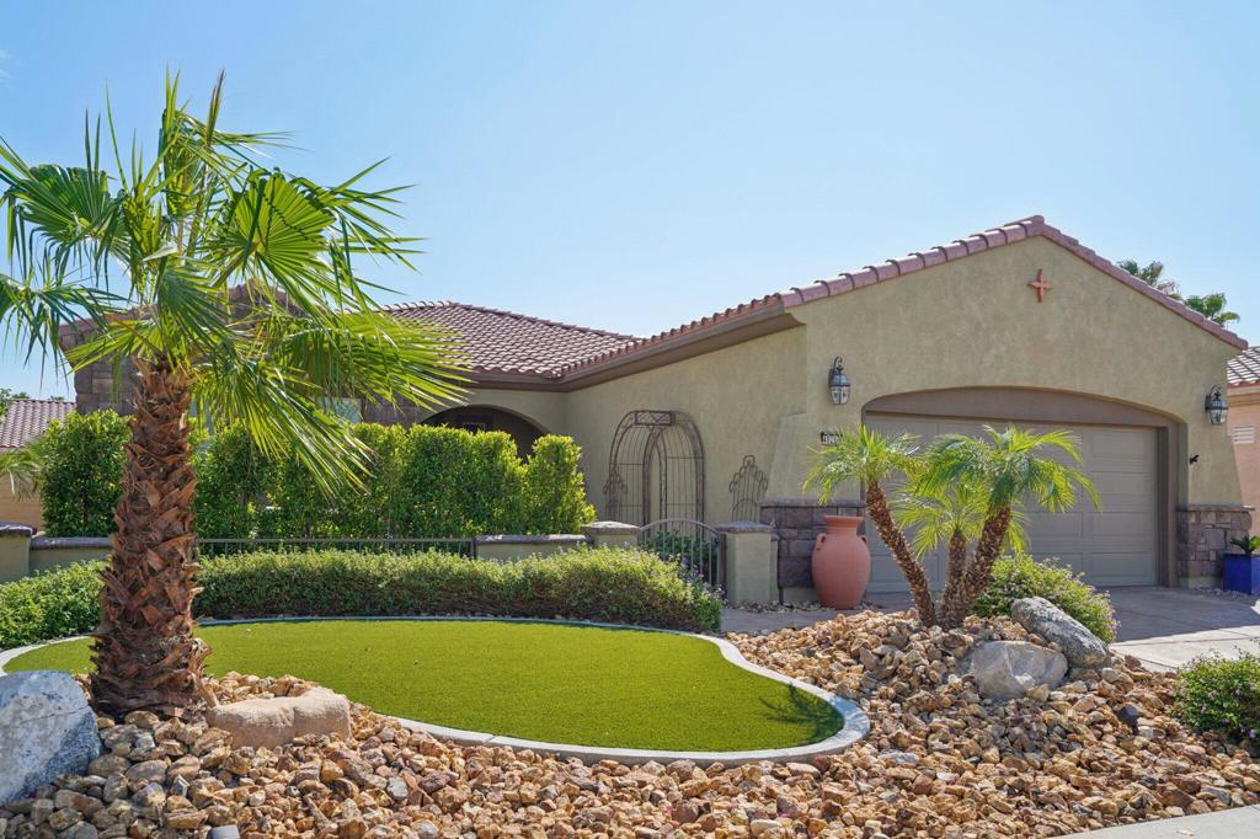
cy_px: 420
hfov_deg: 63.7
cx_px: 630
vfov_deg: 44.9
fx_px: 1015
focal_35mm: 29
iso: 100
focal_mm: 29
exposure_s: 1/320
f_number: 7.1
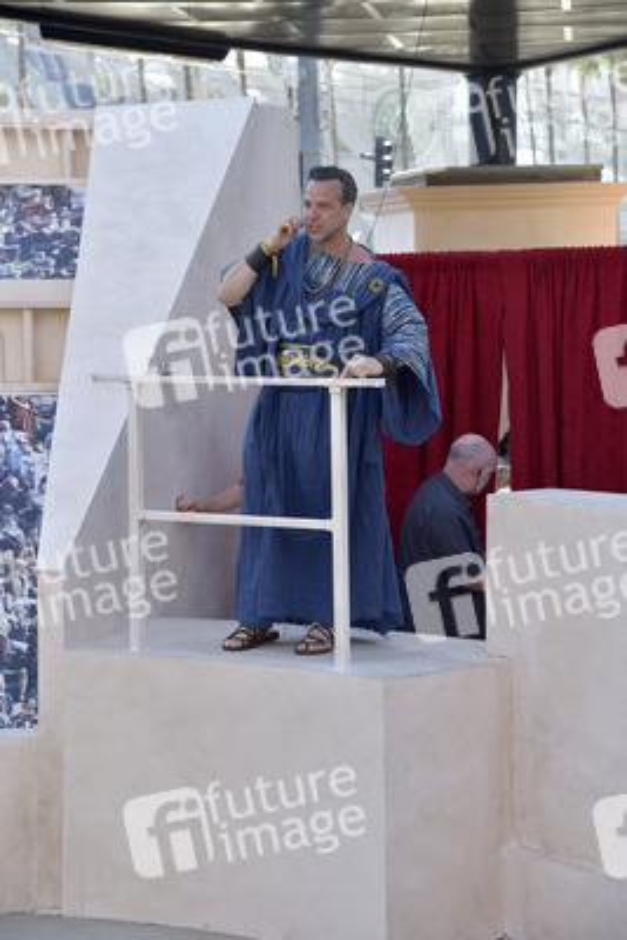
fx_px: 2245
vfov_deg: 23.6
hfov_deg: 15.9
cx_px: 314
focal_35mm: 86
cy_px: 470
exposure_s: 1/250
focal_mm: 86
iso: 320
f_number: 6.3
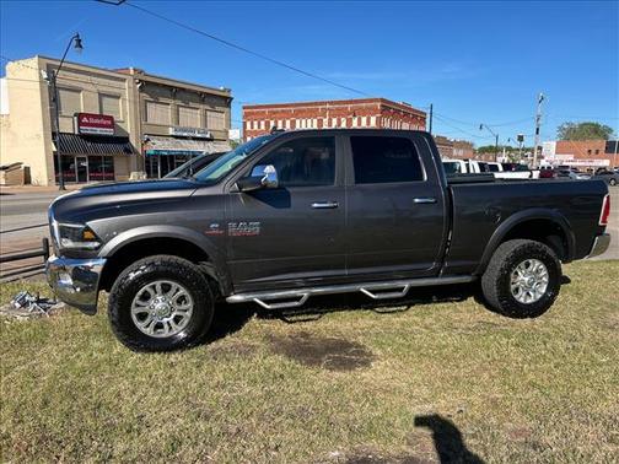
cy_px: 232
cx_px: 310
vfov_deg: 53.1
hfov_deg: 67.3
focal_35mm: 26
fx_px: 465
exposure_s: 1/3460
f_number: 1.5
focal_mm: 5.7
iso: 50
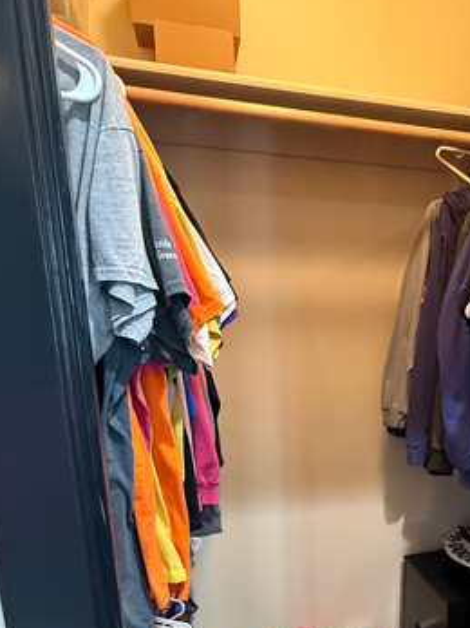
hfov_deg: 42.8
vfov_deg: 56.2
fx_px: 562
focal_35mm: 31
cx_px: 392
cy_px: 452
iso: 800
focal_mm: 2.22
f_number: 2.2
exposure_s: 1/60
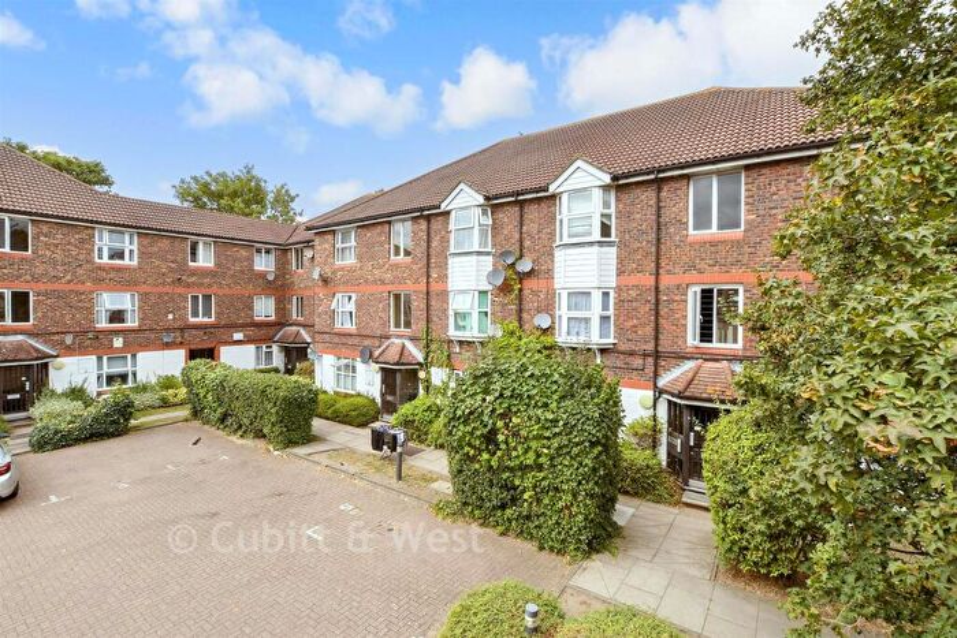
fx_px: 399
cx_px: 478
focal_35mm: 15
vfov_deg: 77.4
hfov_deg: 100.4
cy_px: 319
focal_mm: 10
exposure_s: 1/60
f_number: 11
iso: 160
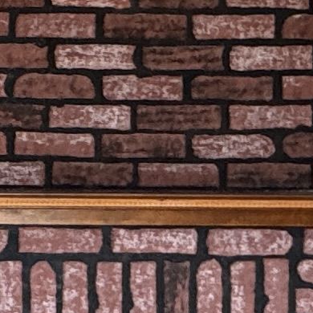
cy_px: 134
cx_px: -90
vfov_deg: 13.6
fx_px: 1309
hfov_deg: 13.2
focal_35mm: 128
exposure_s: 1/60
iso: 250
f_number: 2.2
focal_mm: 2.22
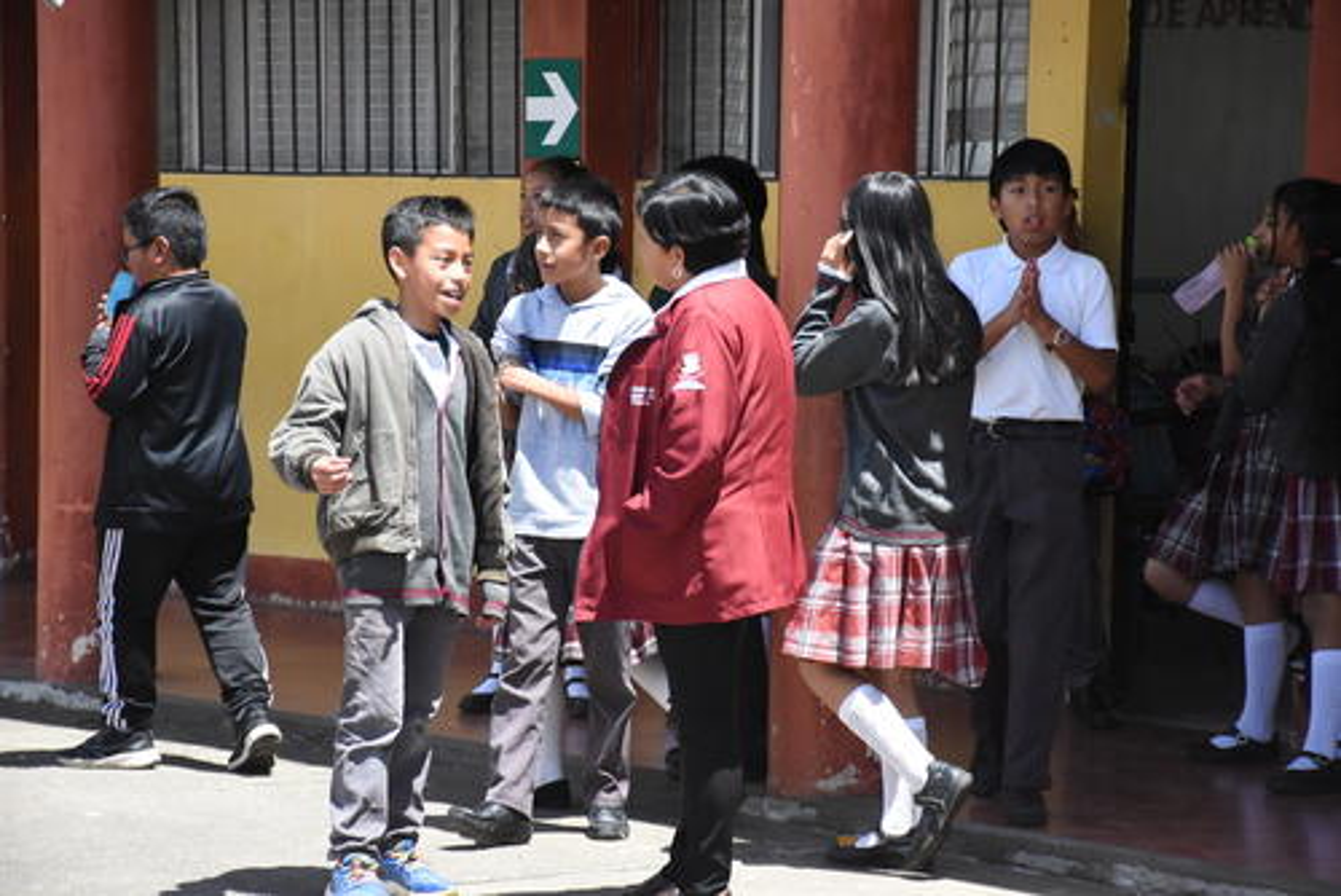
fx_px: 5591
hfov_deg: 13.7
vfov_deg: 9.2
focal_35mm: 150
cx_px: 670
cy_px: 448
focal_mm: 100
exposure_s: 1/2500
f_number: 6.3
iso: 1600
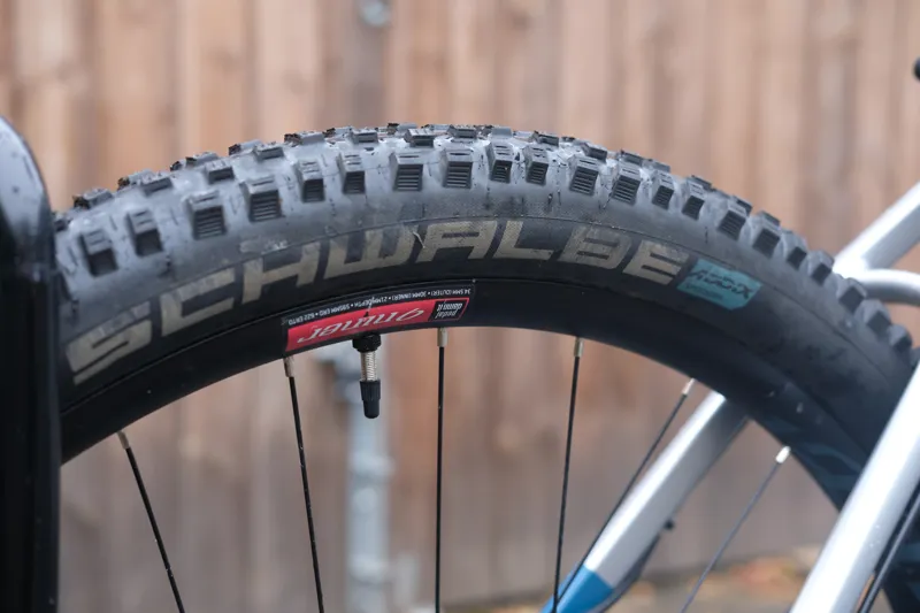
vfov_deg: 25.5
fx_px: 1354
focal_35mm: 53
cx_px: 460
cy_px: 306
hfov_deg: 37.5
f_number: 3.6
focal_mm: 35
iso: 400
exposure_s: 1/60
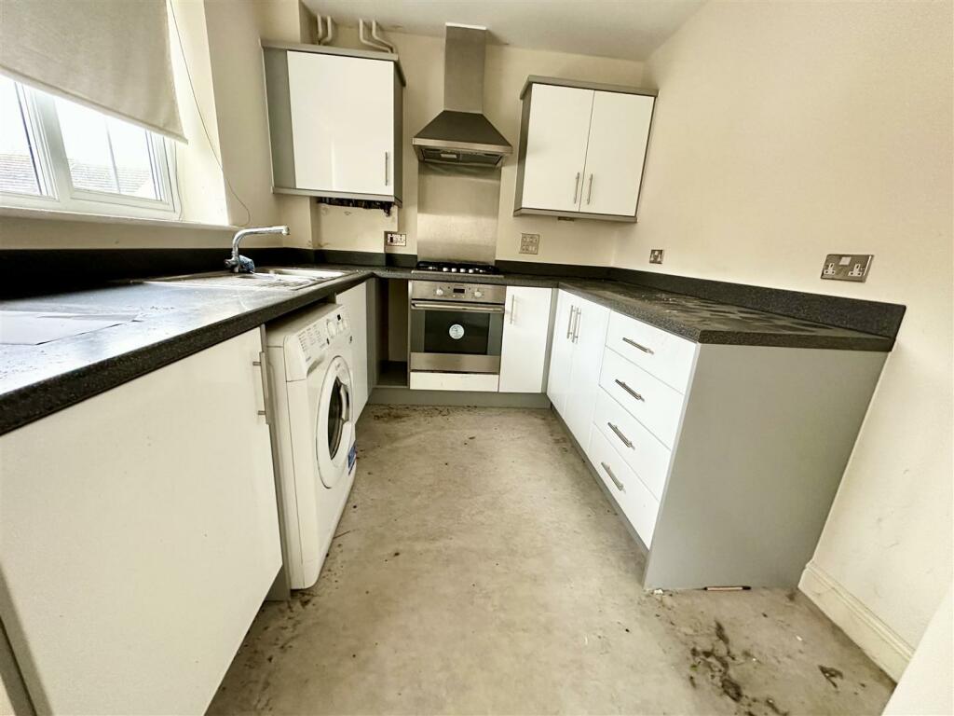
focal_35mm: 14
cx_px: 477
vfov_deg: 85.7
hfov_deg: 102.1
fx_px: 386
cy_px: 358
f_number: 2.2
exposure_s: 1/60
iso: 640
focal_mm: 2.22
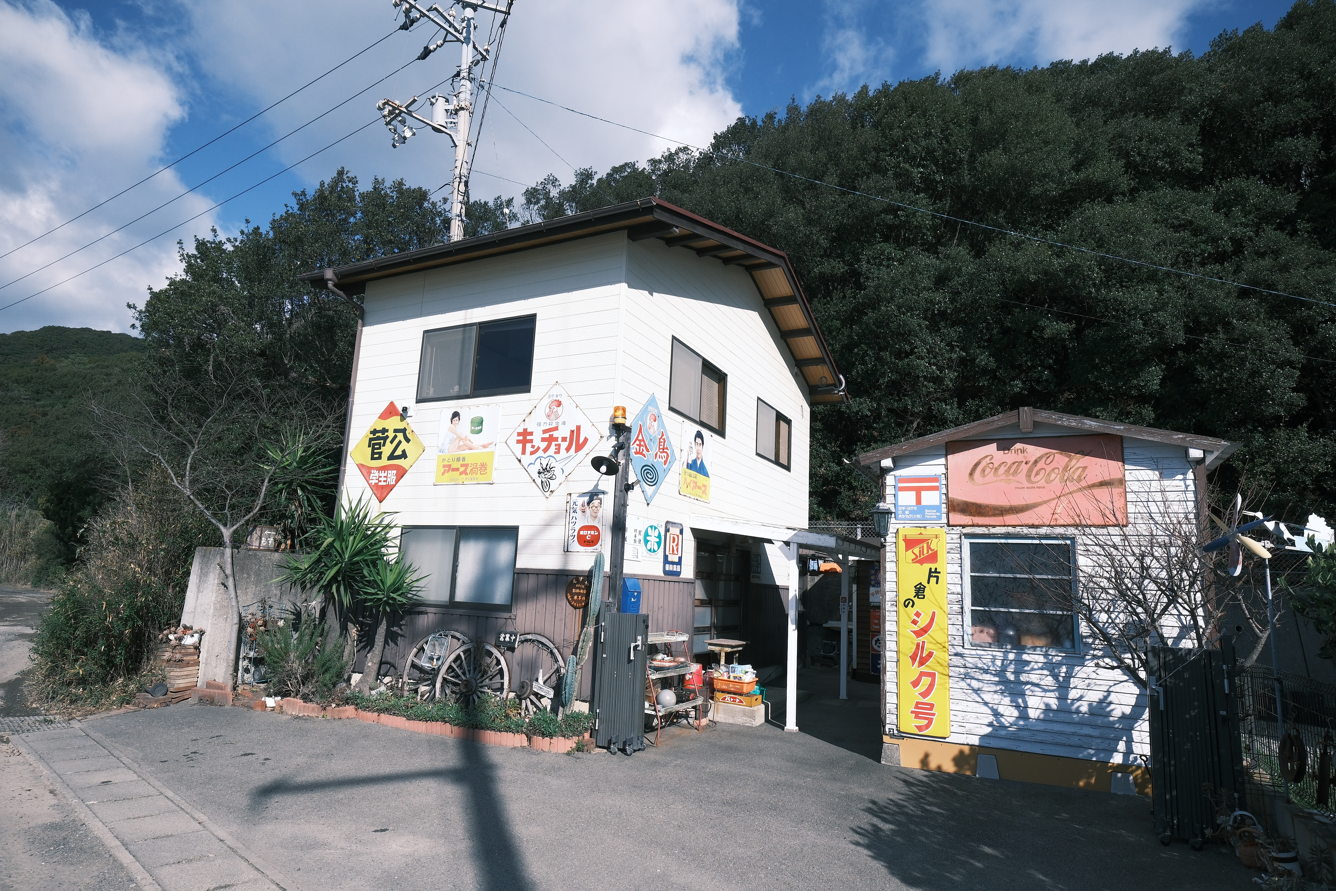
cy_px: 446
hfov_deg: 86.9
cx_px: 668
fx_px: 705
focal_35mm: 19
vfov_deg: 64.6
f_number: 5
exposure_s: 1/2500
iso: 400
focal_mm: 12.9
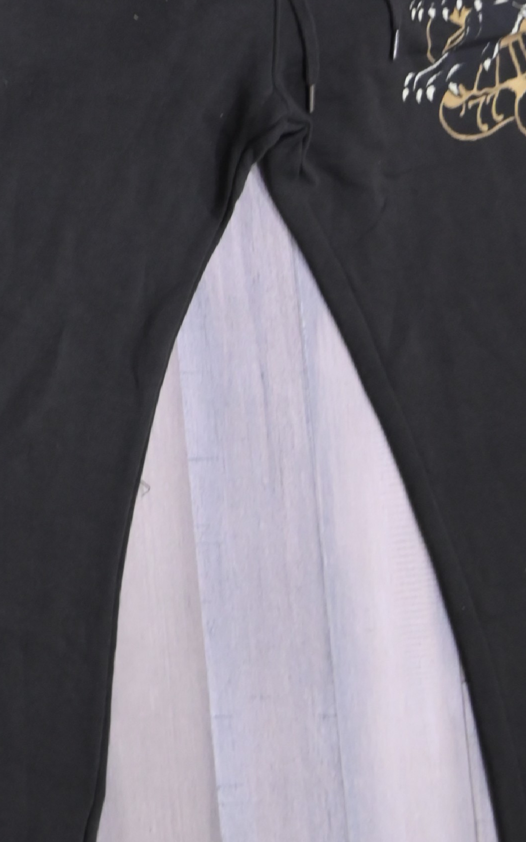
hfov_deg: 11.9
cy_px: -28
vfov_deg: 18.9
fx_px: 2455
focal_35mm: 107
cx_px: -120
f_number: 2.5
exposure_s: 1/100
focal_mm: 35
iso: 1000
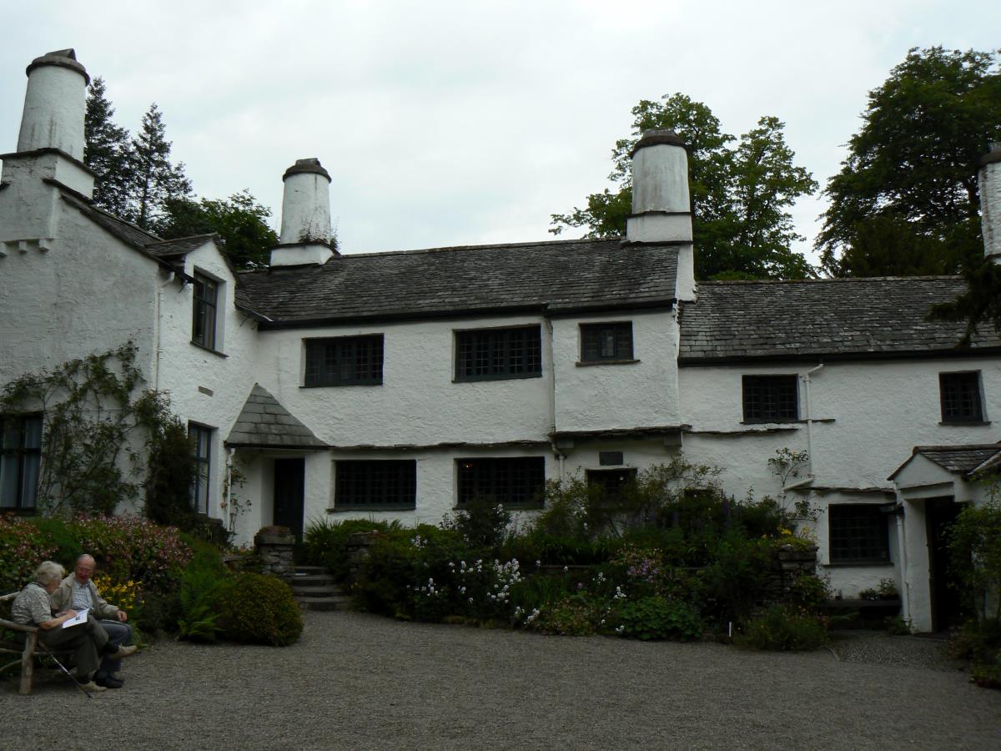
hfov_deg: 51.4
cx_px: 500
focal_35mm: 36
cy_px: 376
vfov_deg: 39.7
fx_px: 1041
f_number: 5.6
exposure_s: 1/400
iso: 80
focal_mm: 6
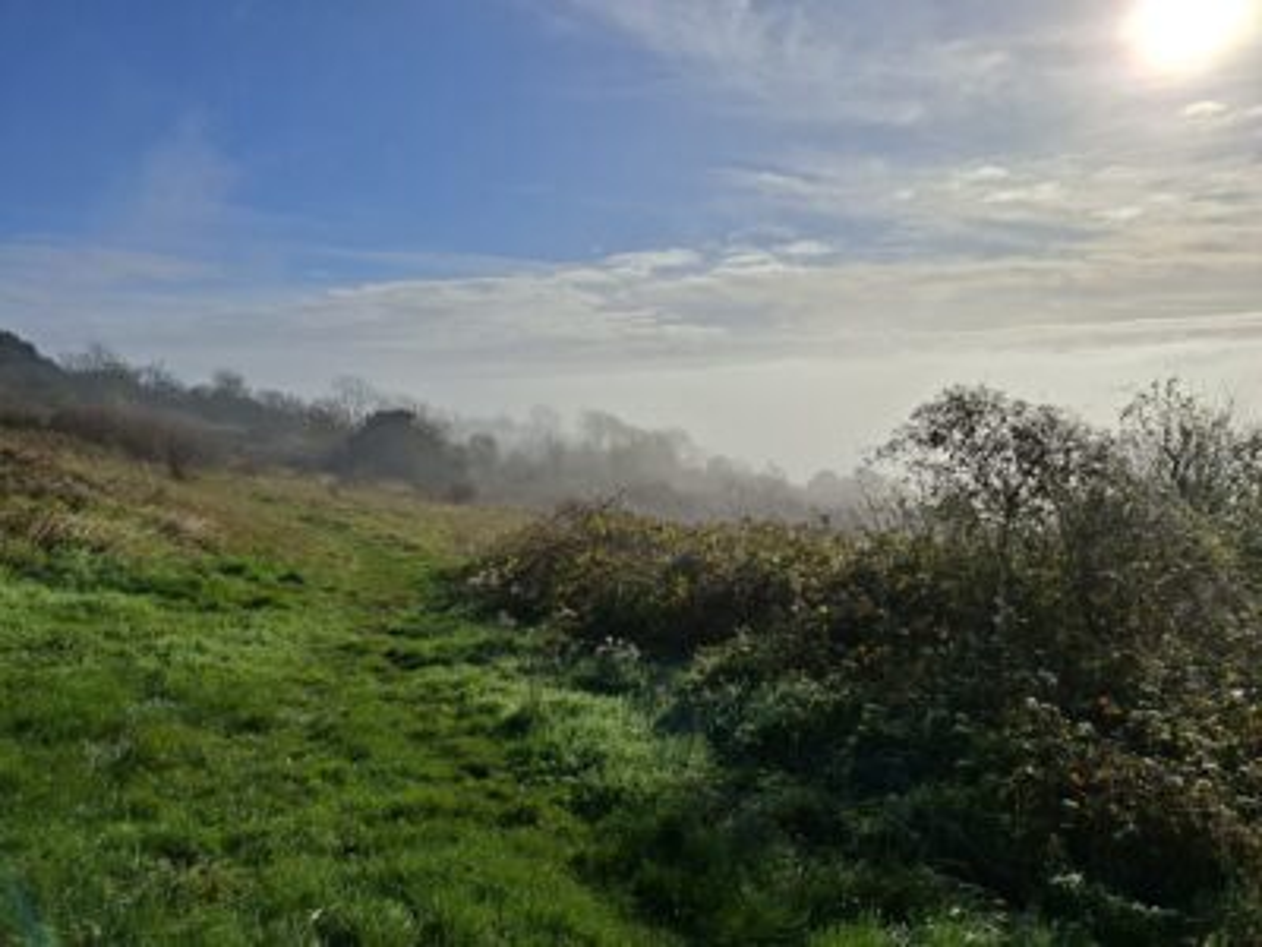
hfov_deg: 73.9
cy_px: 474
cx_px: 631
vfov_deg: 58.9
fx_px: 839
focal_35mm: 23
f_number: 1.8
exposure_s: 1/10309
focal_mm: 5.54
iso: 50
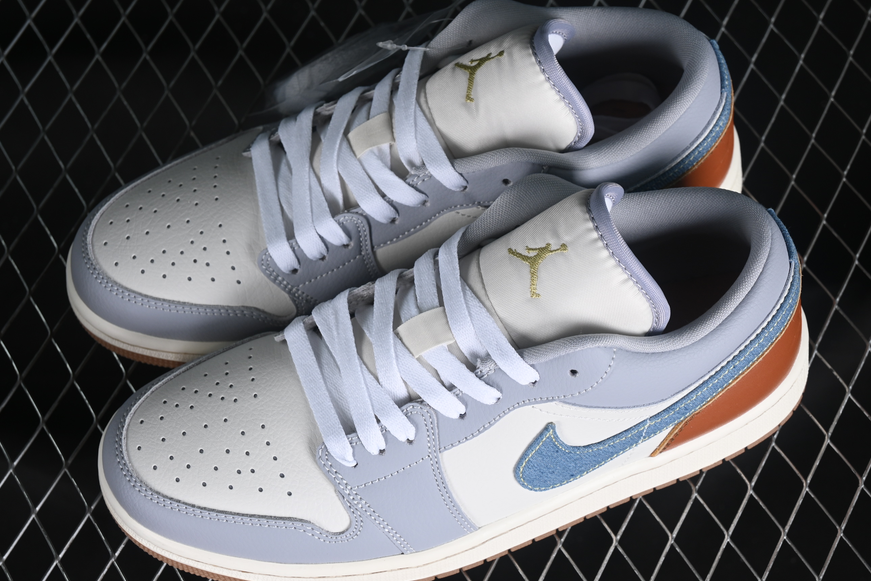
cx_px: 449
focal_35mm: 81
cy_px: 295
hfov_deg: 25.1
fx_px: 1960
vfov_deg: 16.9
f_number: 7.1
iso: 160
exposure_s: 1/60
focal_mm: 50
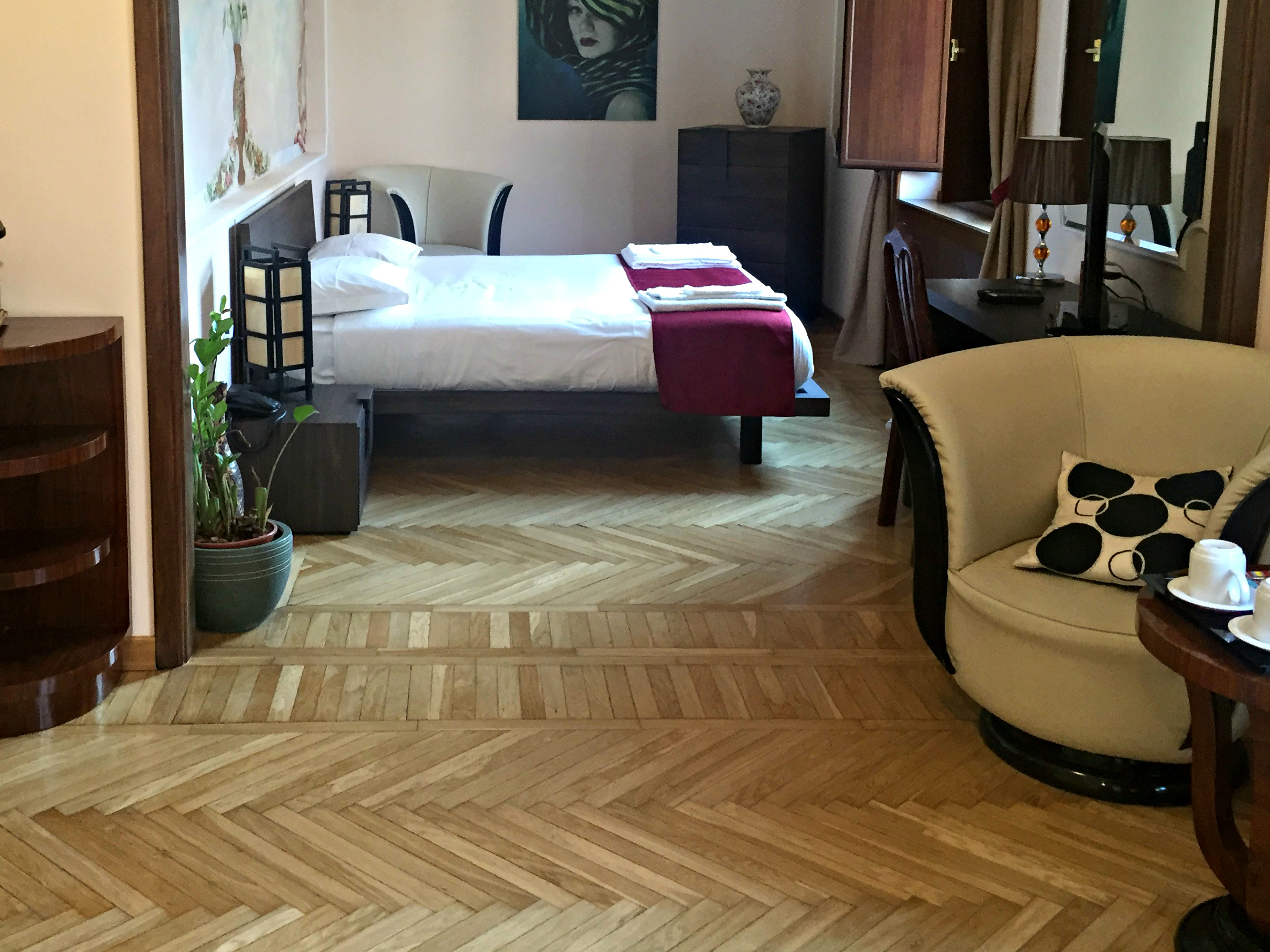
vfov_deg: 35.5
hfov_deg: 46.6
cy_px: 304
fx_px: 1468
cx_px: 538
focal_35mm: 40
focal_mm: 4.15
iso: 160
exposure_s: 1/33
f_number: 2.2
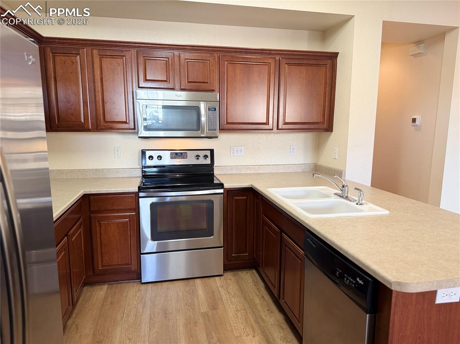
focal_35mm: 24
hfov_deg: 71.6
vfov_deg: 56.8
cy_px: 172
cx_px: 230
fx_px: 319
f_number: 1.78
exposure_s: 1/60
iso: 125
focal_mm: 6.76
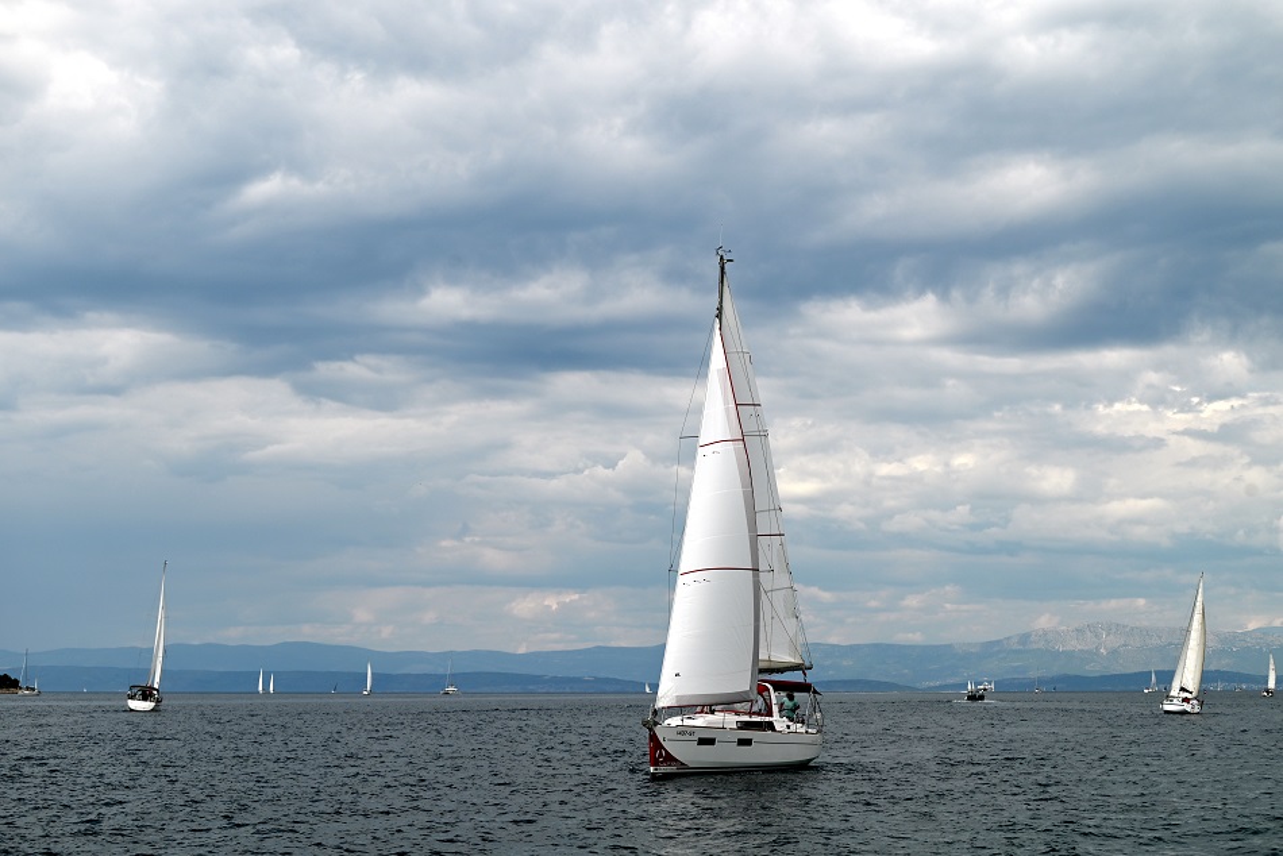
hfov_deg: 28.8
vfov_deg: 19.5
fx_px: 2495
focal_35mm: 70
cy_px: 428
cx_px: 642
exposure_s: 1/800
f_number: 8
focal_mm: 70
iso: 100
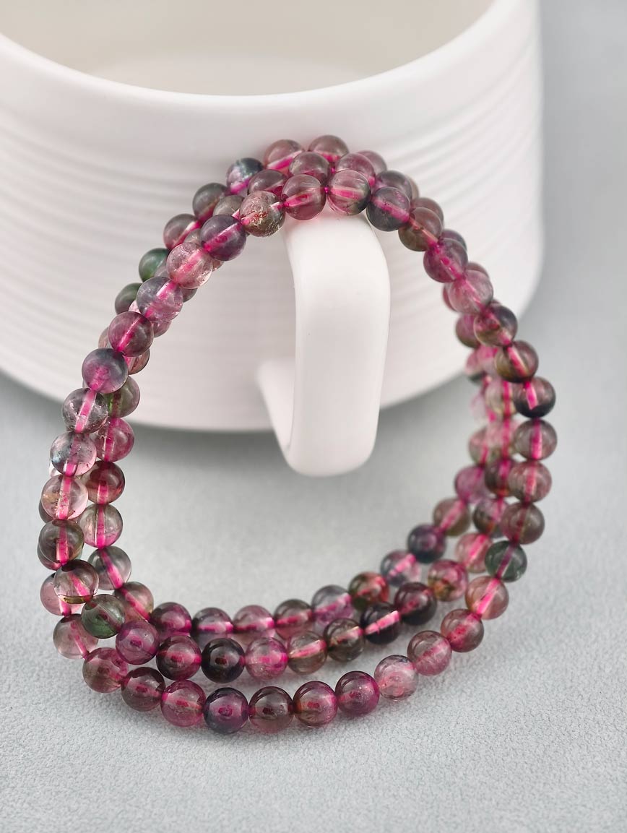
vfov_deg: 23.0
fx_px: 2048
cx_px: 314
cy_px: 416
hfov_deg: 17.4
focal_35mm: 85
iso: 125
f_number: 2.67
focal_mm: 22.48
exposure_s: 1/160
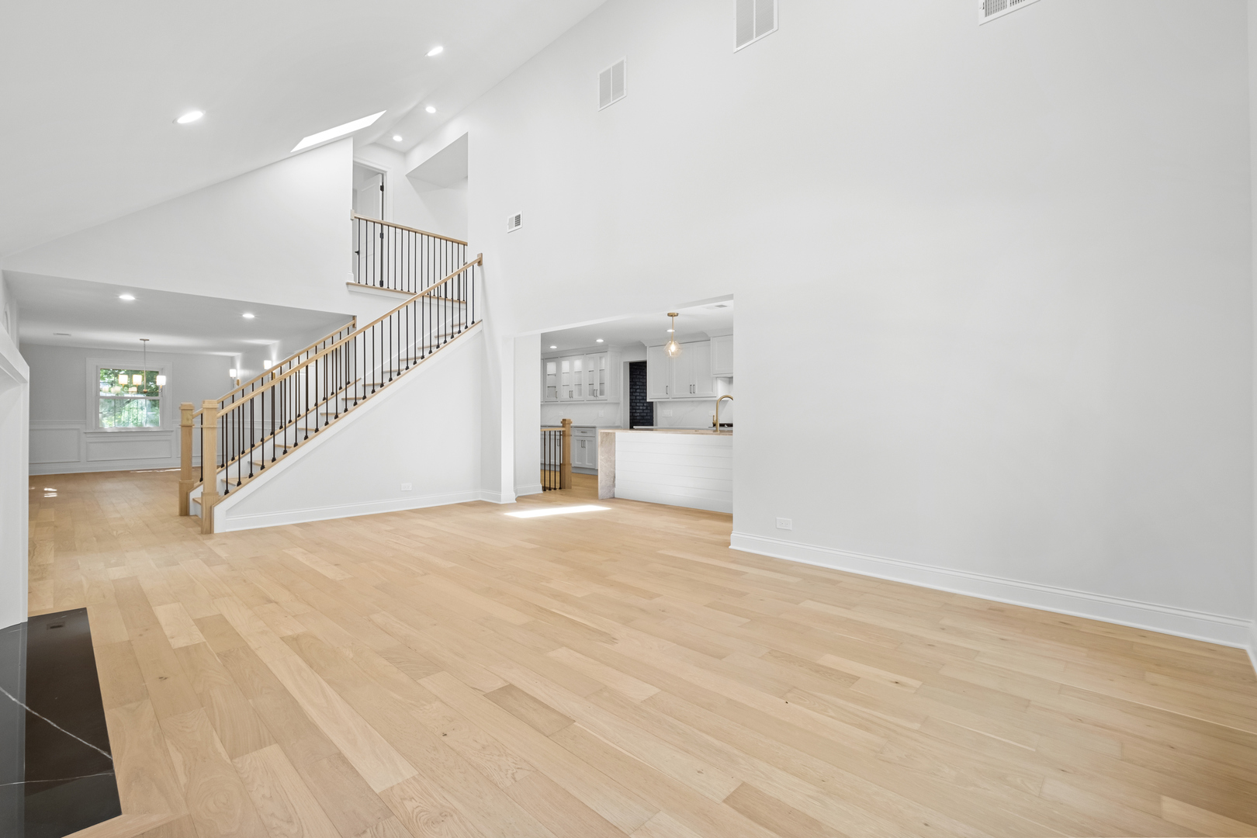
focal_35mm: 15
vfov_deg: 77.3
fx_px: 524
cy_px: 419
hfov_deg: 100.4
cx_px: 628
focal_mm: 10
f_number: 9
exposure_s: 1/3
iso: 320
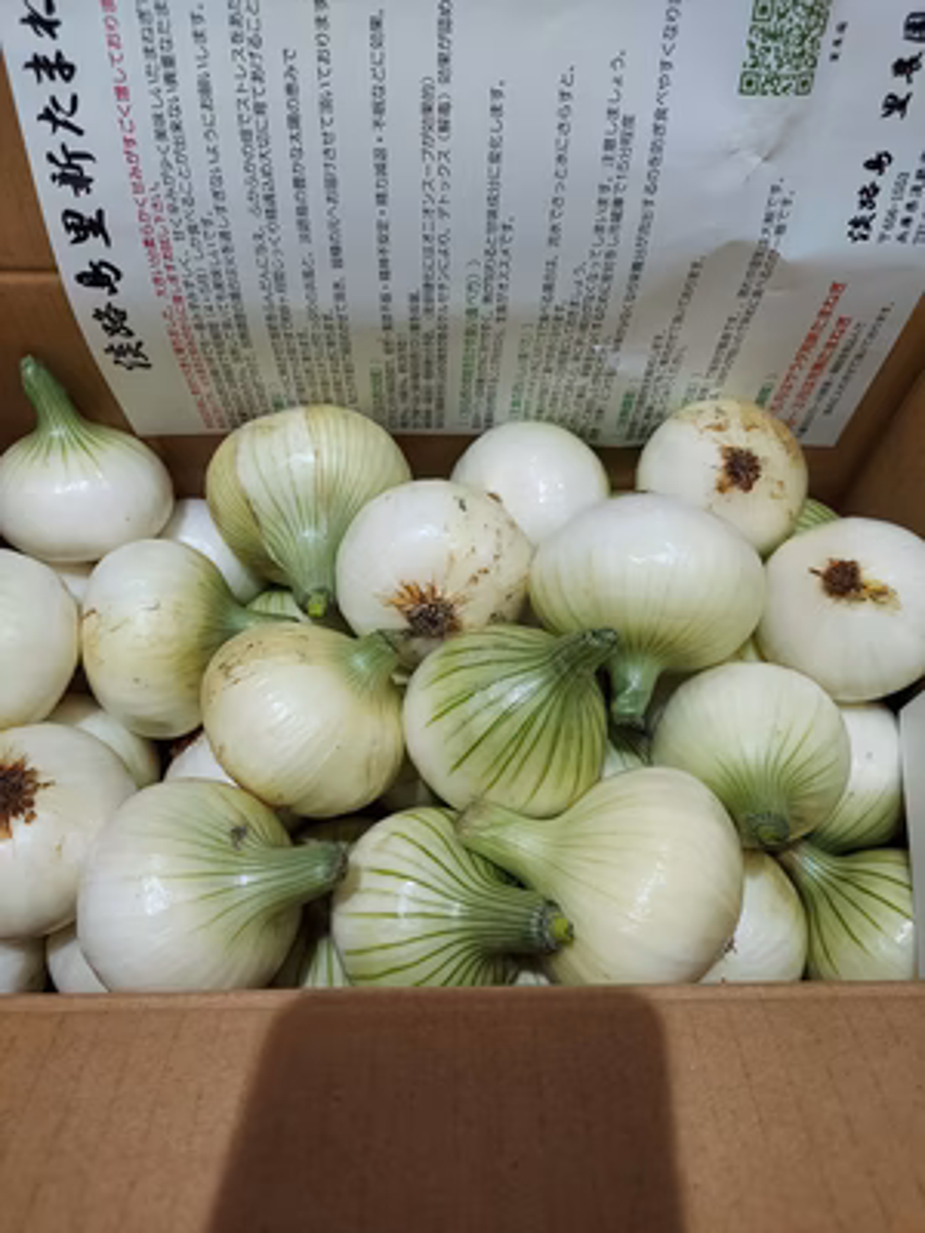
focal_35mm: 25
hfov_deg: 54.9
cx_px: 462
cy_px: 616
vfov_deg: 69.4
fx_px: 891
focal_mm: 4.6
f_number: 2
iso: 200
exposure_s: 1/50
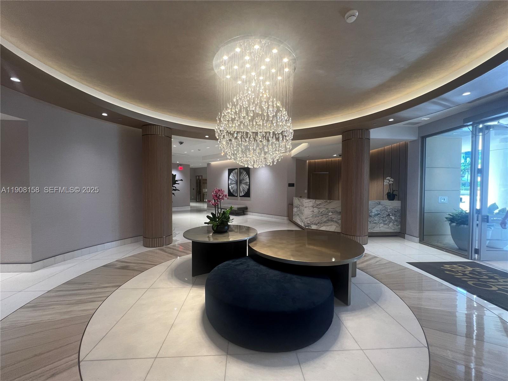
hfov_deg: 106.2
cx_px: 254
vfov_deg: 89.9
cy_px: 190
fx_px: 191
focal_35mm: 13
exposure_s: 1/120
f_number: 1.8
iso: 160
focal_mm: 1.57
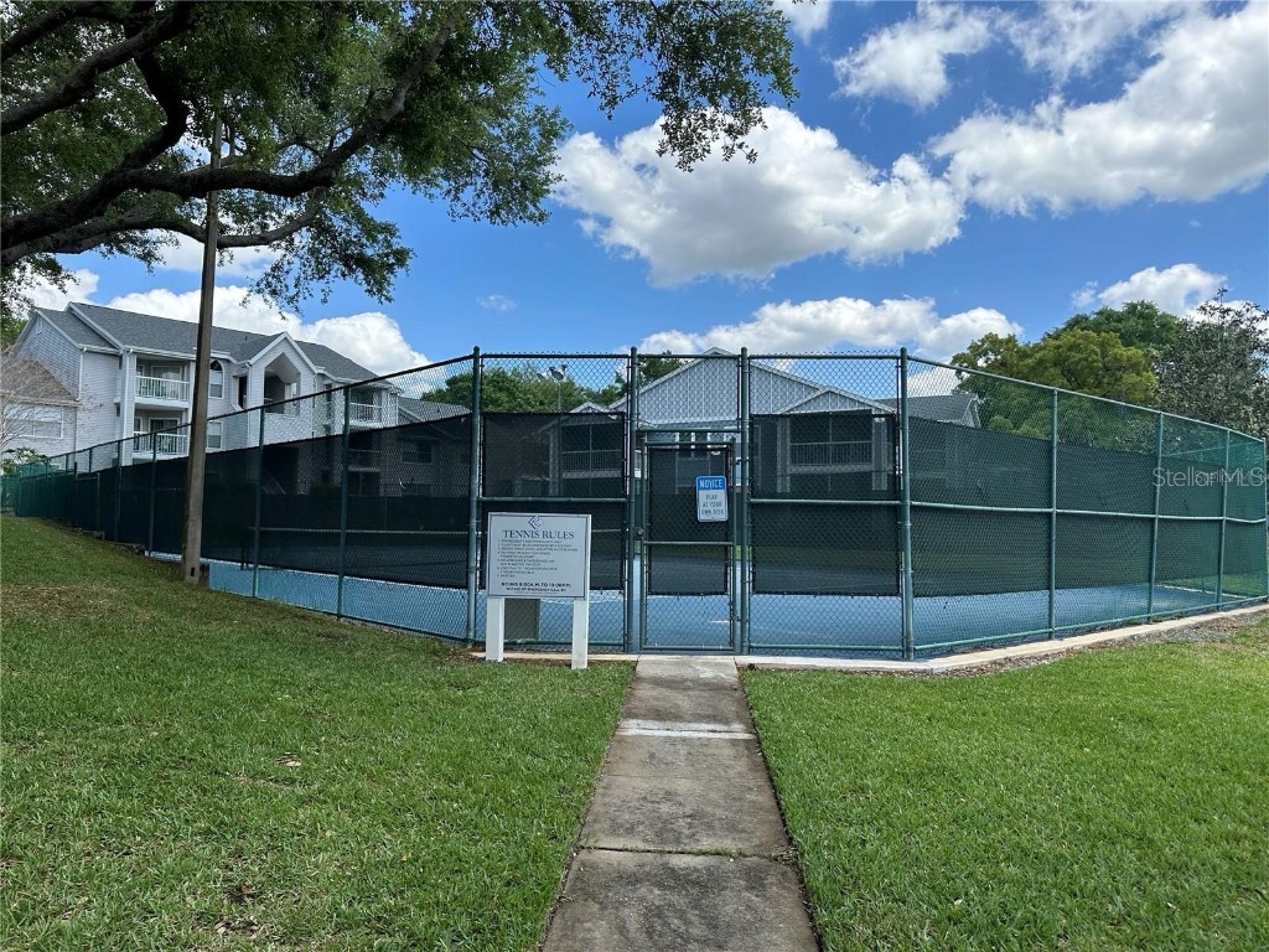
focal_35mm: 24
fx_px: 880
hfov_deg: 71.6
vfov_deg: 56.8
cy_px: 476
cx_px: 634
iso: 80
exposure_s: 1/3356
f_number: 1.78
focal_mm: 6.86
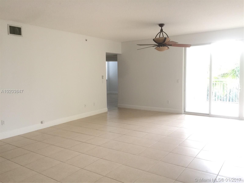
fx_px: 204
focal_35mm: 29
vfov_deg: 48.2
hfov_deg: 61.7
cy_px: 92
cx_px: 122
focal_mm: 4.15
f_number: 2.2
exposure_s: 1/30
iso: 40
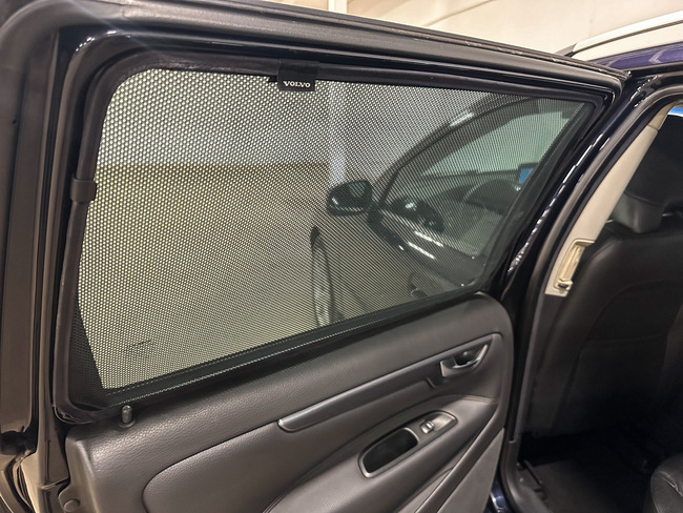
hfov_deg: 71.6
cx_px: 342
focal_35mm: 24
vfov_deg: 56.8
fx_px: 474
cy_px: 256
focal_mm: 6.86
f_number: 1.78
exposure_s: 1/50
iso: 800
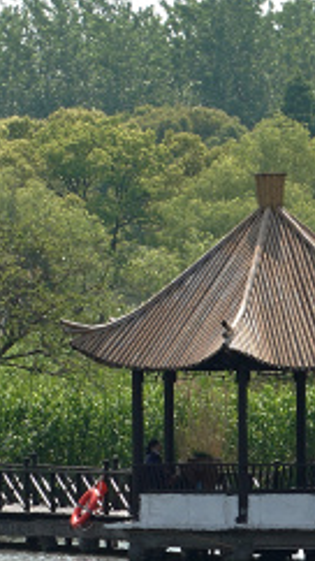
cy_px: 301
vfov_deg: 2.9
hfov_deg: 1.6
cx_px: 123
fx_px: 11100
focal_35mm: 747
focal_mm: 144
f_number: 9
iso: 100
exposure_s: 1/160
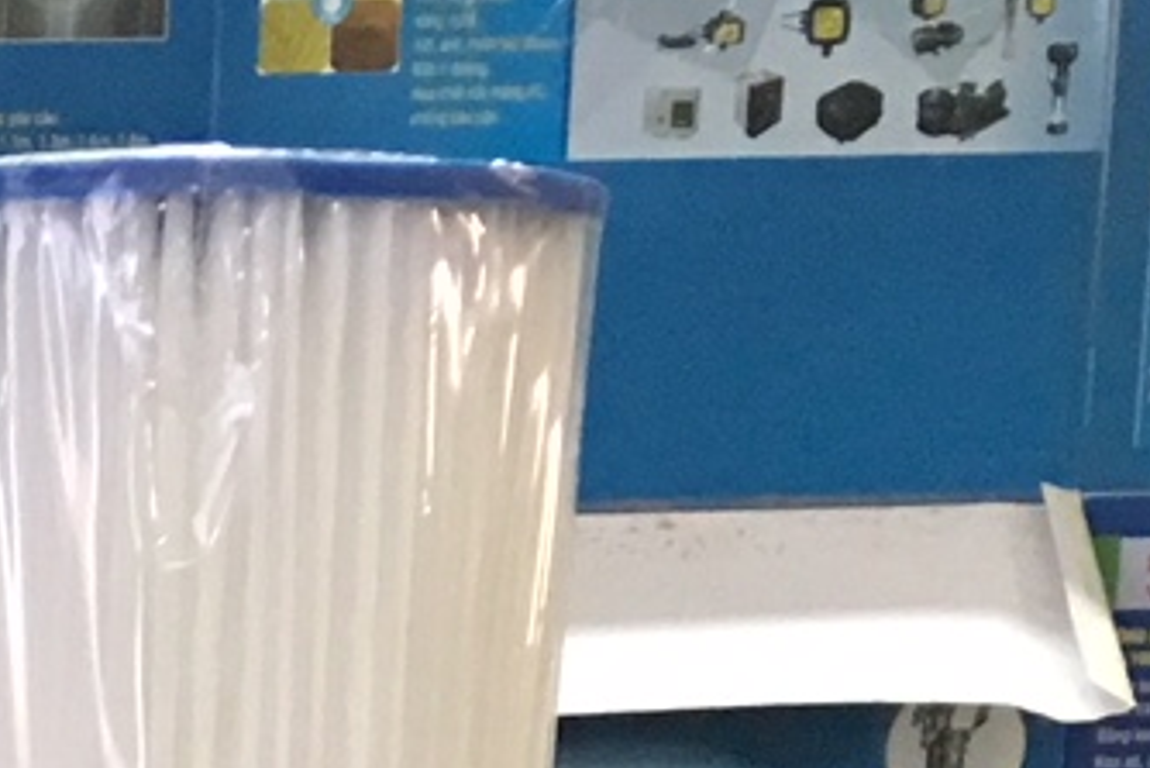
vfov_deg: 6.7
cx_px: -699
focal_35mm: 182
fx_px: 5816
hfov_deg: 10.8
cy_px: 2469
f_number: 2.2
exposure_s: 1/10
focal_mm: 4.15
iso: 100
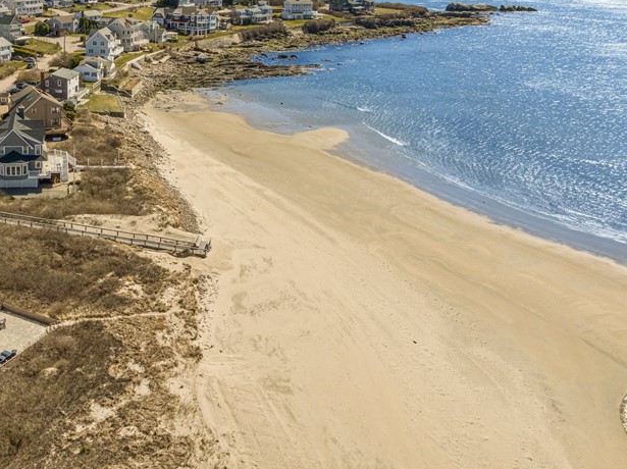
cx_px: 106
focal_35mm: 40
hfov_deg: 44.1
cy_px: 166
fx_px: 724
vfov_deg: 35.6
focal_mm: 12.29
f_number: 3.2
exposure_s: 1/2500
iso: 100
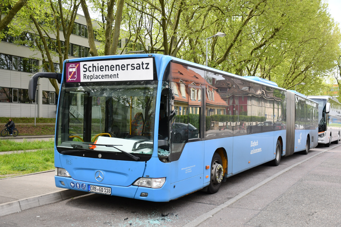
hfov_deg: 48.5
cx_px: 170
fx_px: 379
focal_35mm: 40
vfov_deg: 33.4
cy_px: 114
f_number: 4
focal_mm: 27
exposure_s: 1/1000
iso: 500
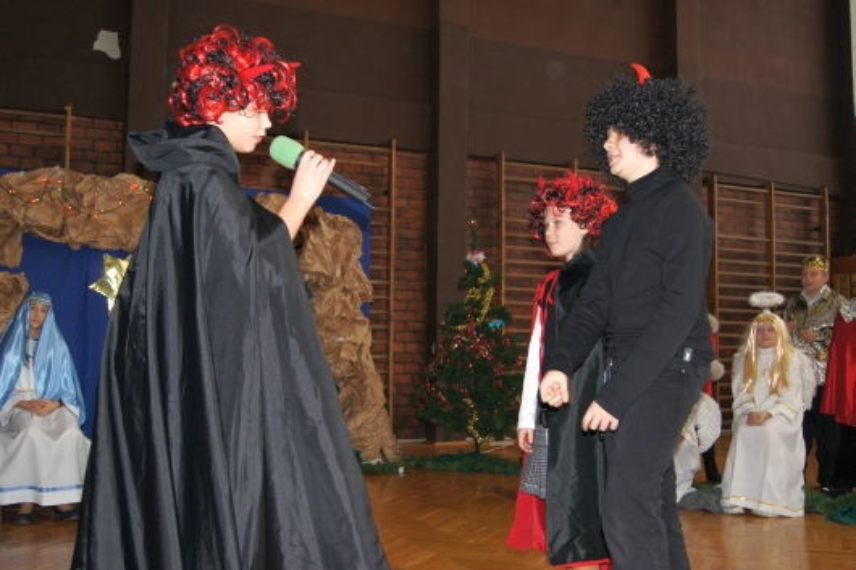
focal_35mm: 36
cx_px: 428
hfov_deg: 53.1
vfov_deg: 36.9
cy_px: 285
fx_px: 856
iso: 400
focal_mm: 24
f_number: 4
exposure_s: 1/60
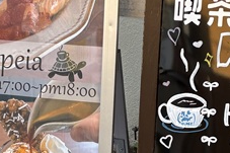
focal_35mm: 119
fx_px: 760
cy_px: 113
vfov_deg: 11.5
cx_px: 127
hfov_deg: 17.2
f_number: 1.6
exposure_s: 1/120
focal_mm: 5.96
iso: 32
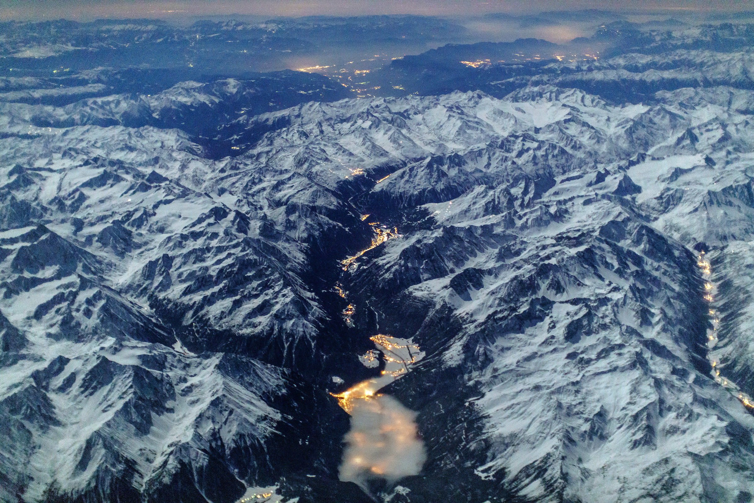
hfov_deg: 39.6
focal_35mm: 50
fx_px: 1047
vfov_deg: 27.0
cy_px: 252
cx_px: 377
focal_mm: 50
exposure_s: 1/13
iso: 6400
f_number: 1.2
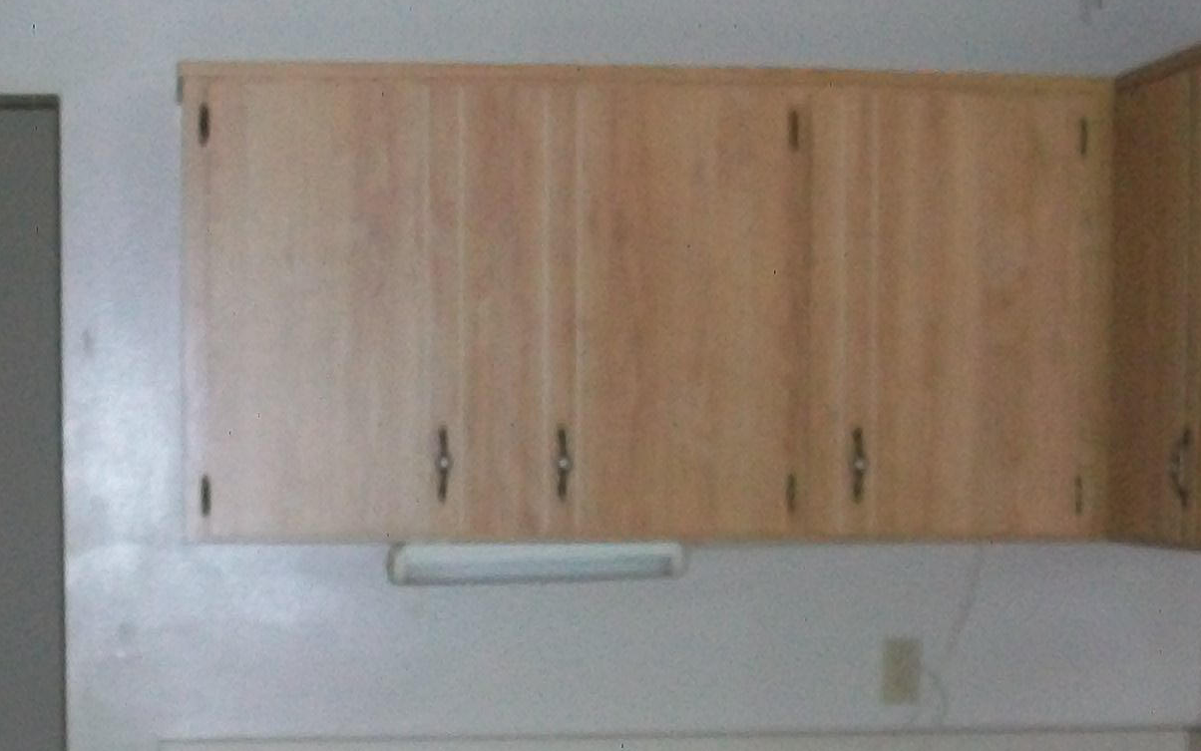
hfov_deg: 27.9
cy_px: 639
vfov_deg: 17.7
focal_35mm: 73
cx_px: 334
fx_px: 2390
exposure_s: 1/60
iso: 160
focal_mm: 5.7
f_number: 2.8
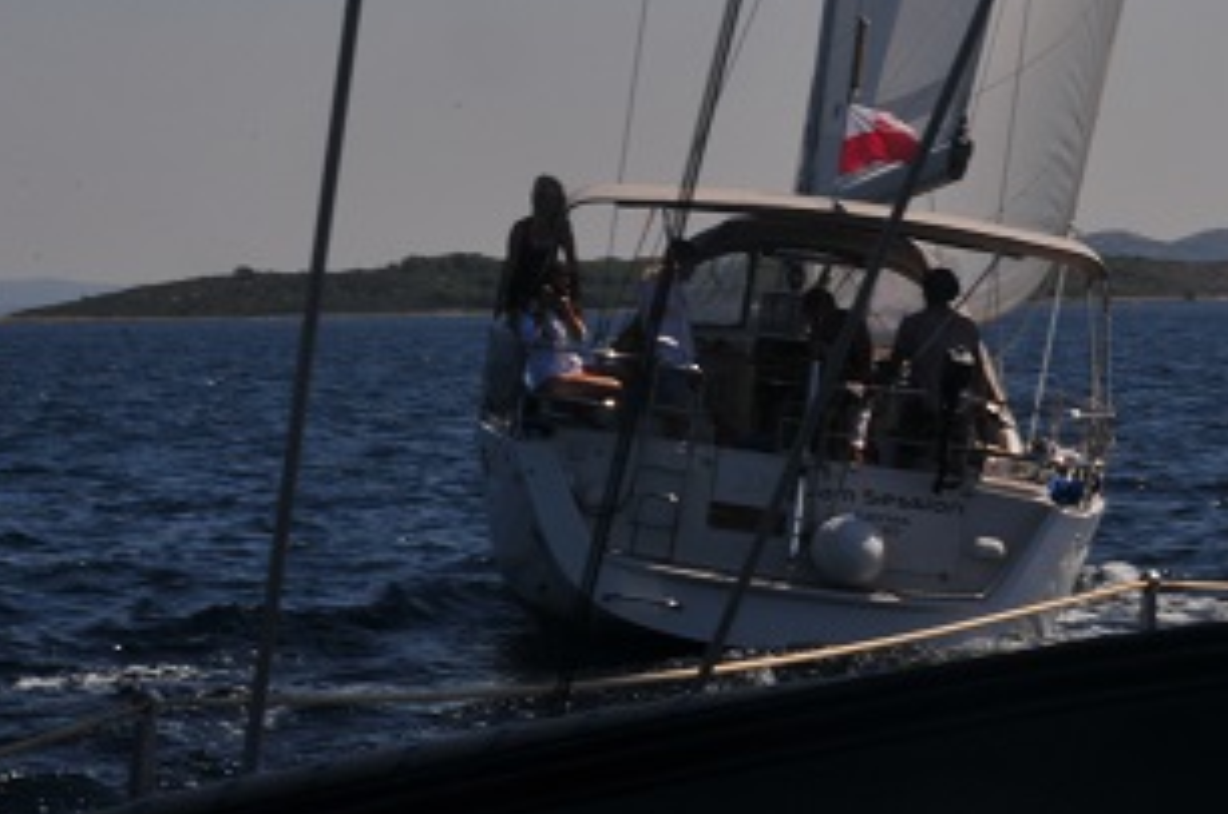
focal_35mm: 147
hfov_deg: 14.0
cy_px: 265
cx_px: 574
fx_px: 5006
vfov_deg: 9.3
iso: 200
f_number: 32
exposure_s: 1/80
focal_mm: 50
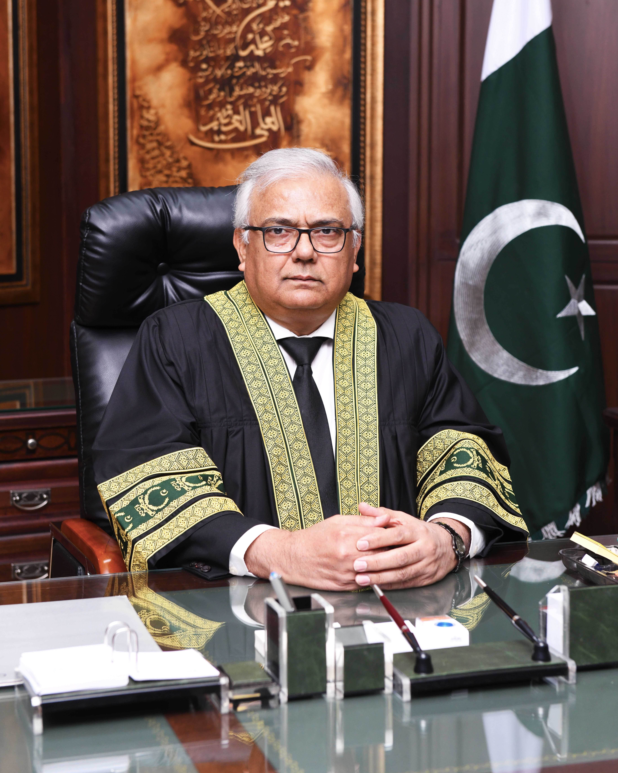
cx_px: 309
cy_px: 355
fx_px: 1600
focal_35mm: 70
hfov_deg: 21.9
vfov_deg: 27.1
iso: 1000
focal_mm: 62
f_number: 5.6
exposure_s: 1/125
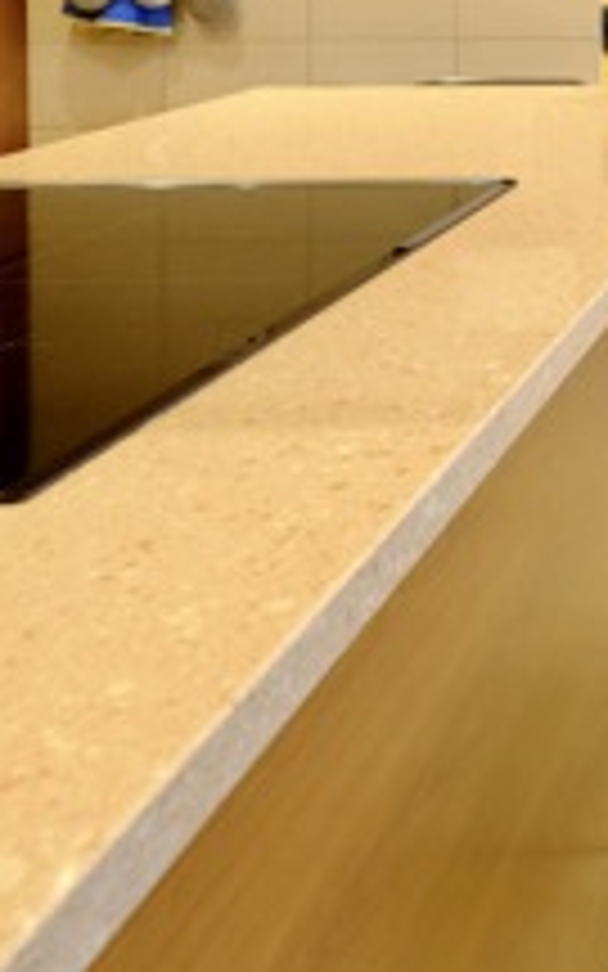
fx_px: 1352
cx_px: 1027
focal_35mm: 51
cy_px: -68
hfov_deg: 20.0
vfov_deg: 34.7
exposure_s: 1/60
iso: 2000
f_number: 4
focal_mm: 10
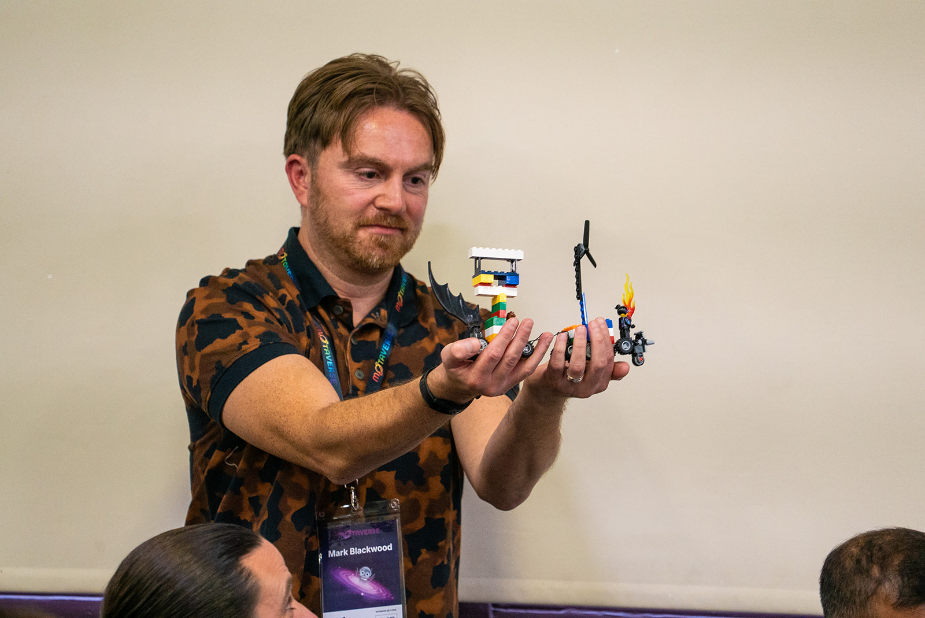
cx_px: 462
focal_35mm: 223
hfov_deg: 9.2
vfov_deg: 6.2
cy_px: 309
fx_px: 5733
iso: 3200
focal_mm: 223
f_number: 5.6
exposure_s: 1/60
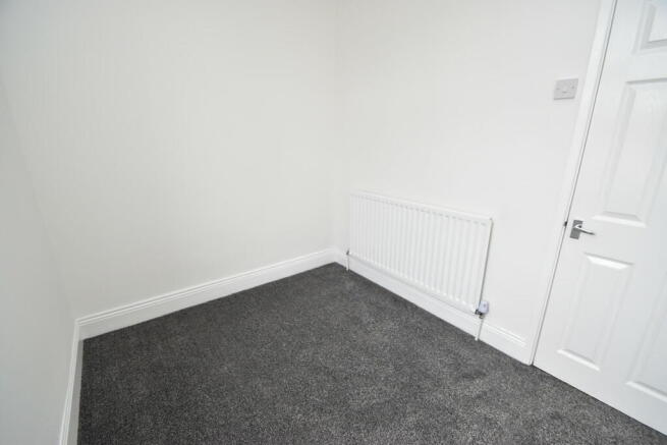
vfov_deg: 77.4
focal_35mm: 15
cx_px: 334
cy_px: 222
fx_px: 278
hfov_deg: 100.4
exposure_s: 1/200
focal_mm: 10
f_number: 5
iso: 720
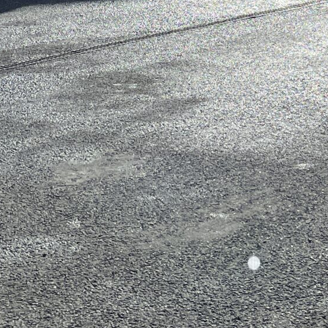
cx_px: 312
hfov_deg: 16.3
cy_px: -228
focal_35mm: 105
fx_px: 1126
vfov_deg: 14.8
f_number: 1.6
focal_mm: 4.2
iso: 32
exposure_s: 1/11905
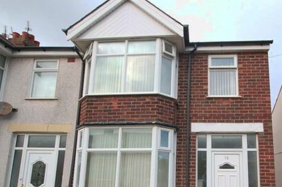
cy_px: 133
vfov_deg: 48.1
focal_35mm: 26
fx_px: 203
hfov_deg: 66.7
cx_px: 198
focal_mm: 10
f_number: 10
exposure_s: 1/320
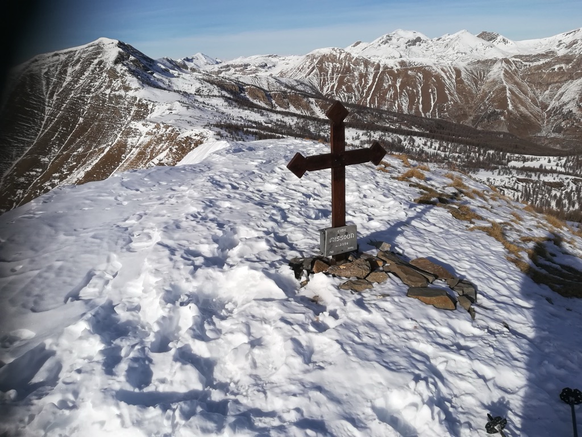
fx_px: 437
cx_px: 291
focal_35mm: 26
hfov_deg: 67.3
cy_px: 218
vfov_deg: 53.1
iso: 50
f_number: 2.2
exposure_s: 1/2793
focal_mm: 3.83
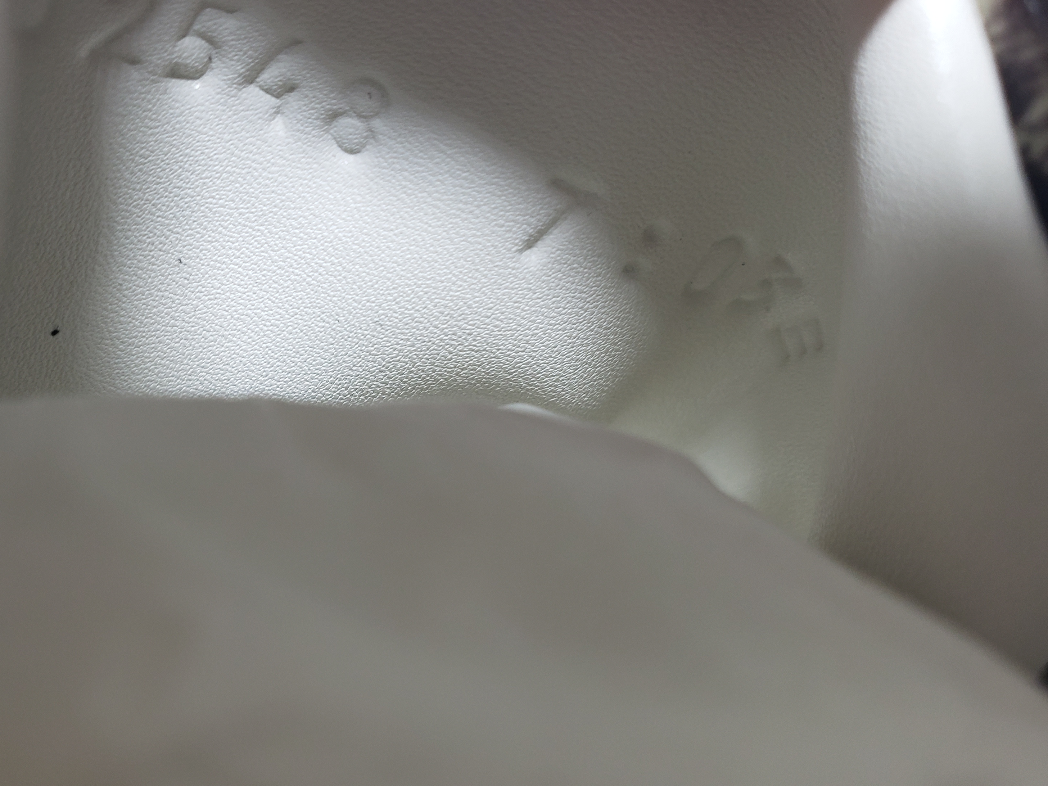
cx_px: 372
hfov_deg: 50.7
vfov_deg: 39.5
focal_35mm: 36
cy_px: 475
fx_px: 1090
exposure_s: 1/100
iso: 100
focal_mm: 4.3
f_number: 2.4
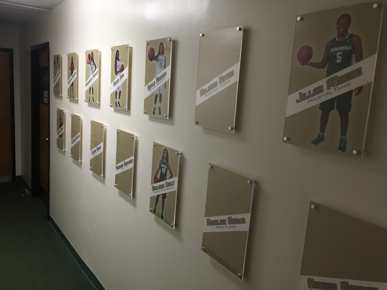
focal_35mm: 29
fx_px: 324
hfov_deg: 61.7
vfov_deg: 48.2
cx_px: 194
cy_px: 145
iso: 64
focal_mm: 4.15
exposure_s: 1/30
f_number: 2.2
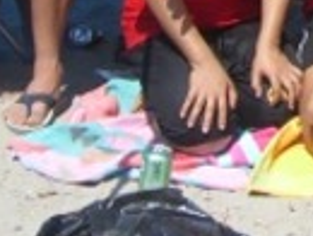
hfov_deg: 9.0
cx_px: 573
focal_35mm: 210
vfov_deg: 6.8
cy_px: -306
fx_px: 1902
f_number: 4.3
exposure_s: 1/500
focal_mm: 6.2
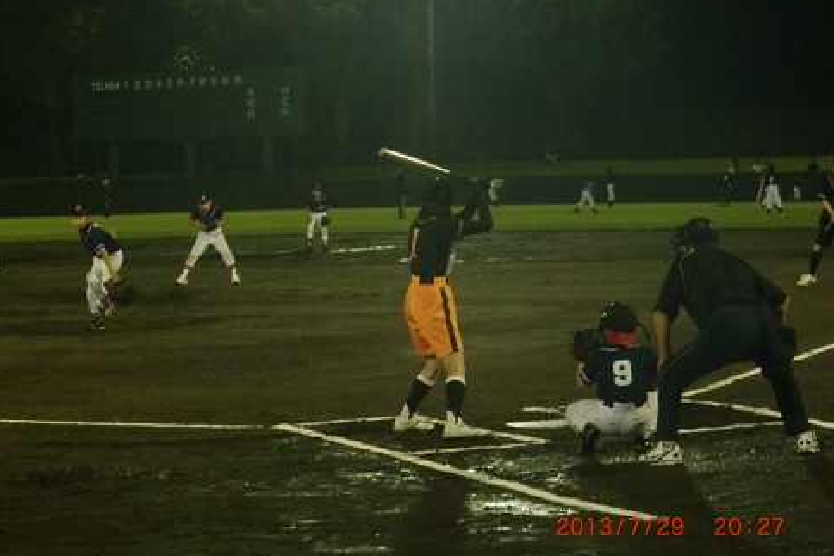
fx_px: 2781
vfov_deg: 11.4
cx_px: 417
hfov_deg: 17.1
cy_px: 274
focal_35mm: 120
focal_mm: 19.98
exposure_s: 1/40
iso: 400
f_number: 5.4
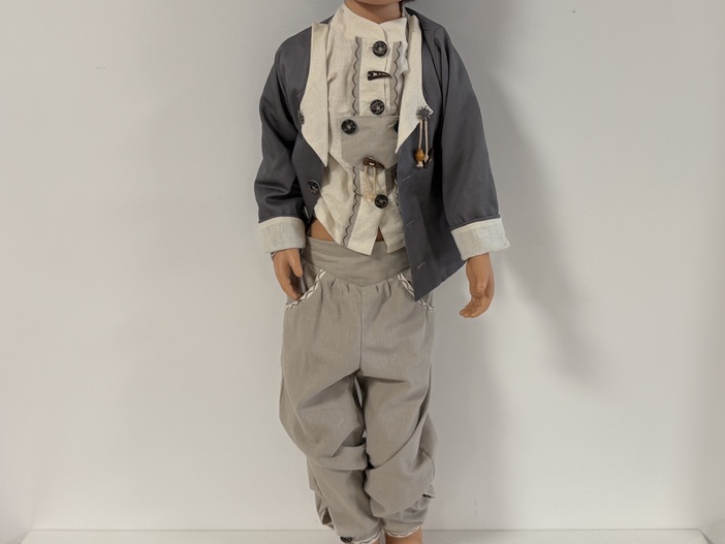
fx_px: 733
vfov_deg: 40.6
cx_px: 385
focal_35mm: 35
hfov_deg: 52.6
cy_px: 230
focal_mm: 6.76
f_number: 1.78
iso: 125
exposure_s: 1/50
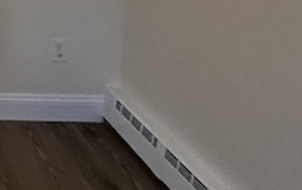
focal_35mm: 54
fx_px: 445
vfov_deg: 18.8
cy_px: -147
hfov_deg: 25.2
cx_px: -181
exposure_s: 1/60
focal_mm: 1.57
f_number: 1.8
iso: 200
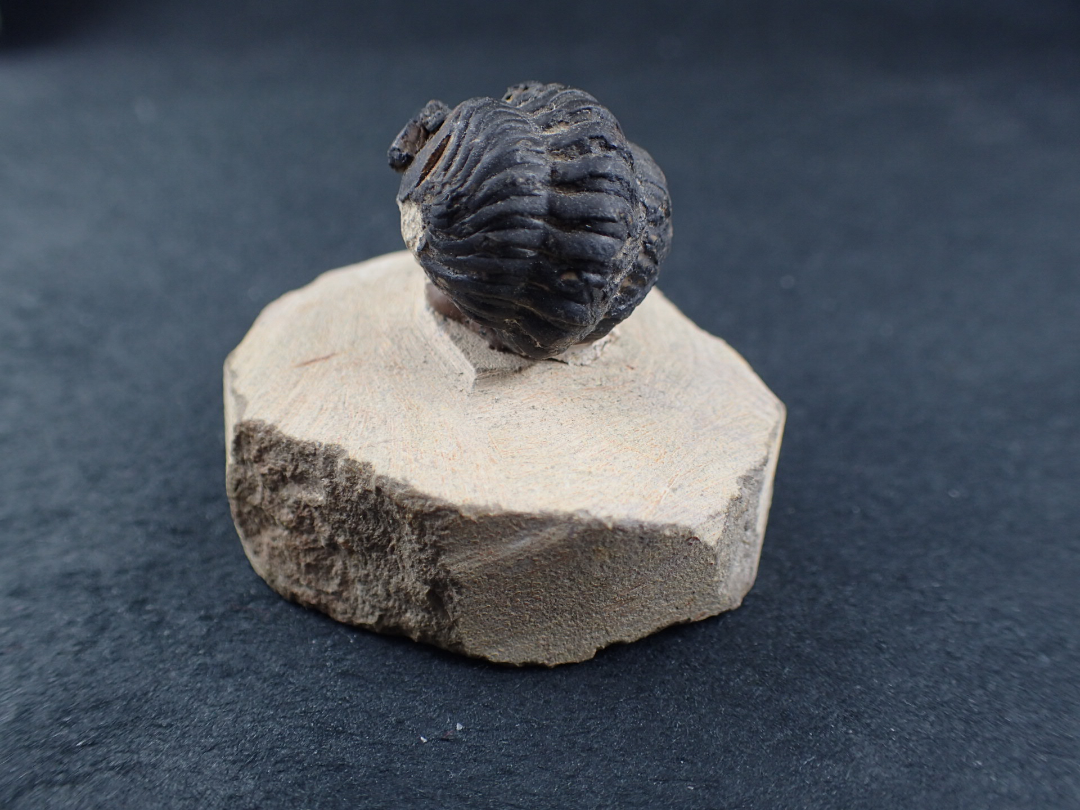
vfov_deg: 46.8
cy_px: 405
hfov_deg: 60.0
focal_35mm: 30
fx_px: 936
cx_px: 540
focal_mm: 5.5
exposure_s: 1/160
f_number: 2.3
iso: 100
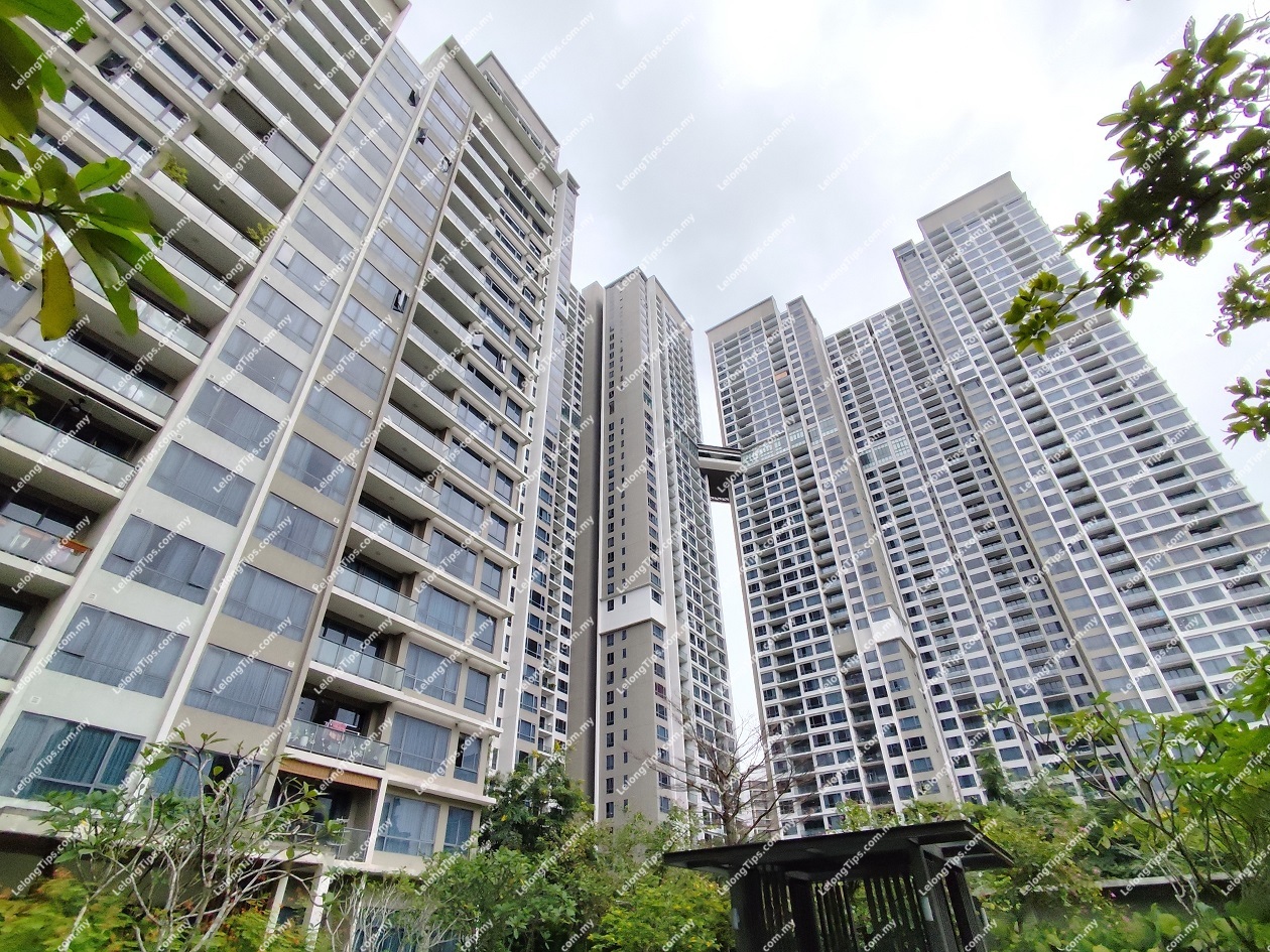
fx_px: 587
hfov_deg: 94.5
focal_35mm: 16
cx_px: 635
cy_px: 476
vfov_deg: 78.1
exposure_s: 1/2087
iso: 50
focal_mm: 1.65
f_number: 2.2
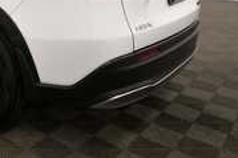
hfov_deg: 38.2
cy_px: 10
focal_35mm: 47
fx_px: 310
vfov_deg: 27.4
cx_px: 11
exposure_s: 1/250
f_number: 5
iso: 800
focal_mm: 14
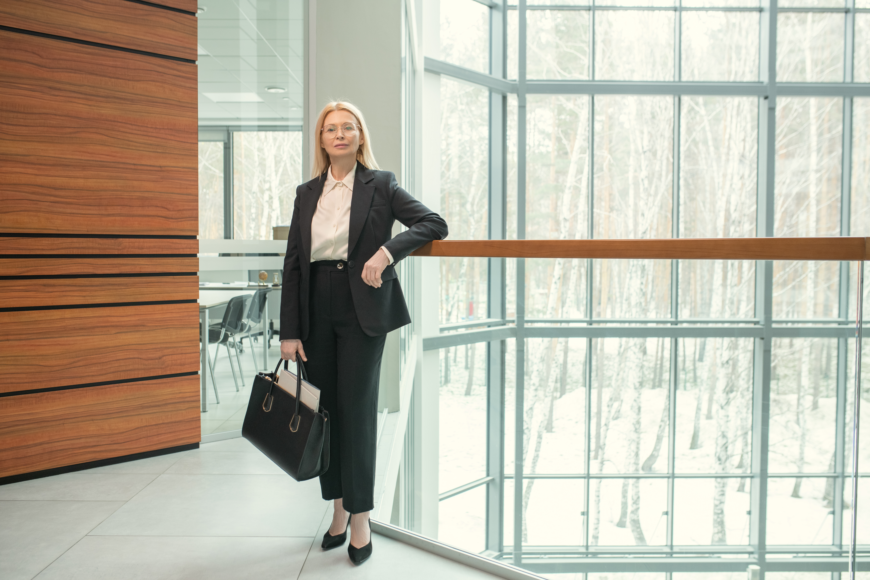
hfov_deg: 54.4
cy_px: 290
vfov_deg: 37.9
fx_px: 846
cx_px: 435
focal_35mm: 35
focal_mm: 35
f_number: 3.5
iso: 640
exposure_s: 1/200
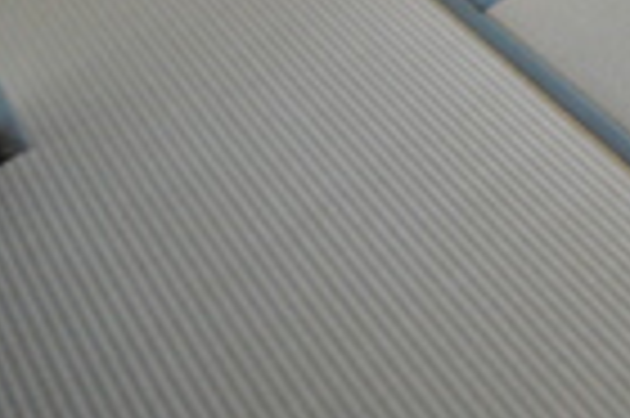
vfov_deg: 18.2
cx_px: 963
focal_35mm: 55
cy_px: -378
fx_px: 961
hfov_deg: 25.9
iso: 800
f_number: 4.5
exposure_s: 1/25
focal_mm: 8
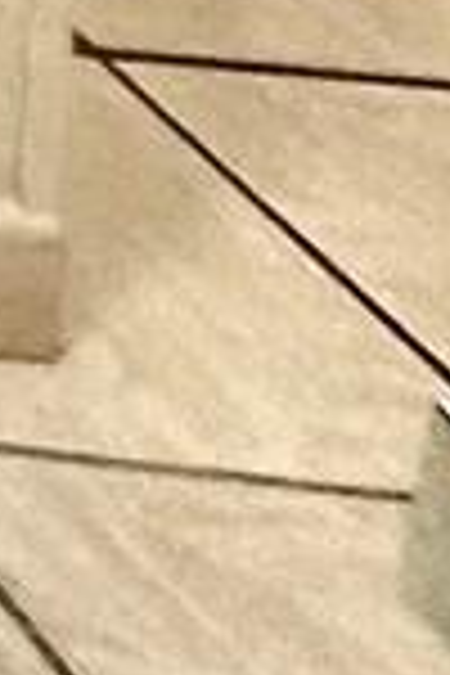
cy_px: -1760
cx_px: -2664
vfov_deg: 8.8
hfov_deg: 4.5
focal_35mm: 155
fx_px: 2906
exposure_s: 1/120
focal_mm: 2.22
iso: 250
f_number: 2.2
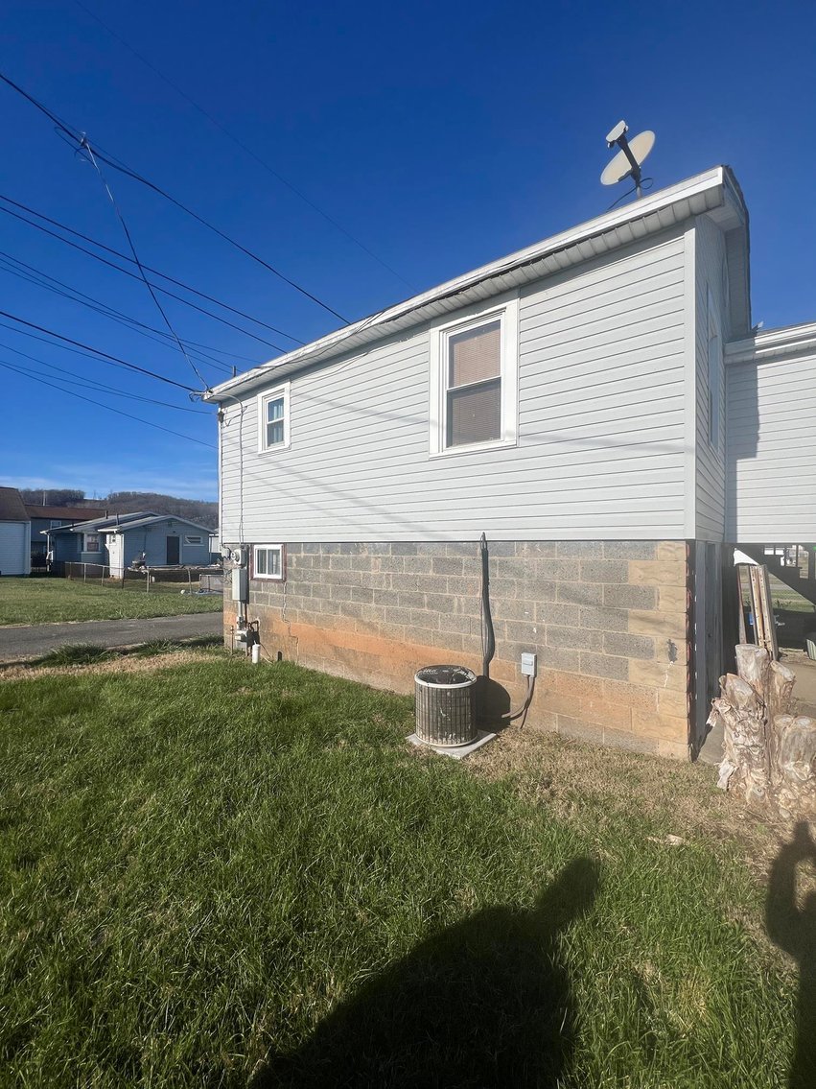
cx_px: 408
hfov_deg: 89.9
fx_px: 409
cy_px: 544
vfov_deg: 106.2
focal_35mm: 13
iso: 32
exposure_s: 1/4065
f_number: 1.8
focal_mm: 1.57
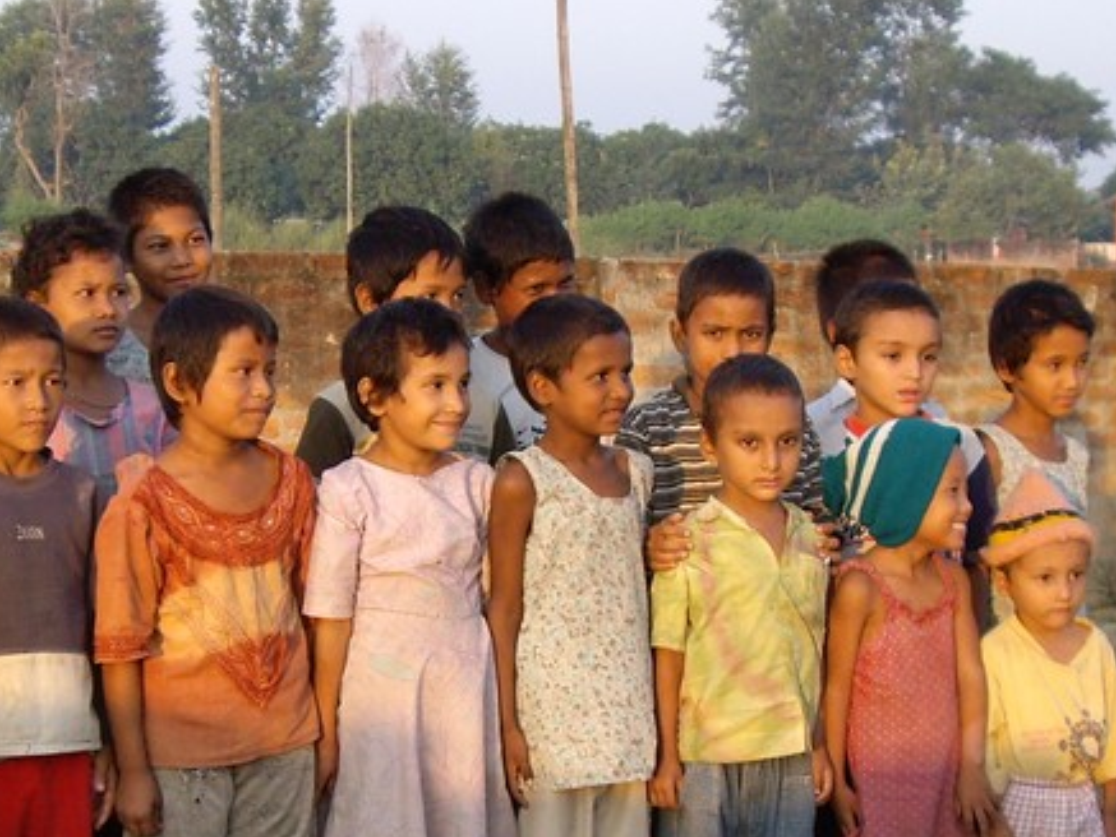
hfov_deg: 22.0
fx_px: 2870
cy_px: 556
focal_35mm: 89
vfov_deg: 16.6
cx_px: 432
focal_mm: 6.2
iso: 100
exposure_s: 1/250
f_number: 2.7
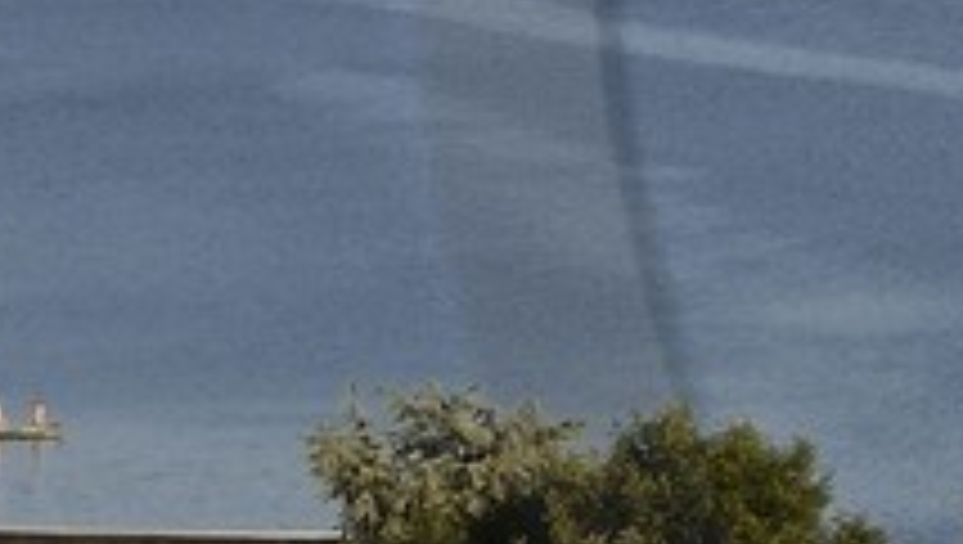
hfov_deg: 3.9
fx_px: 13985
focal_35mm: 547
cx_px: 2241
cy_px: -144
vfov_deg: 2.2
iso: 200
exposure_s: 1/320
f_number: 9
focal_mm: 70
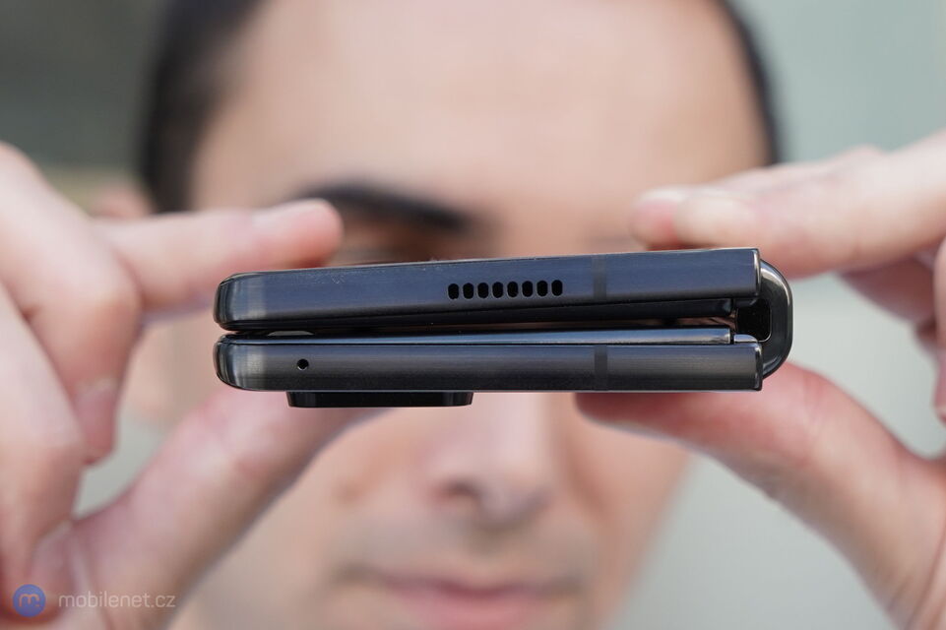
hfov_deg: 46.4
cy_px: 315
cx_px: 473
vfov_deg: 31.9
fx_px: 1103
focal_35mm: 42
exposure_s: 1/250
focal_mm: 42
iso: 500
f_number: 6.3
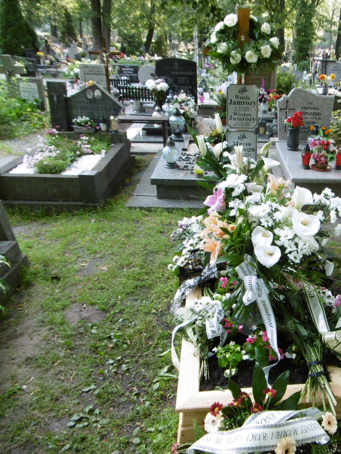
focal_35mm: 33
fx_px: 433
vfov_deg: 55.3
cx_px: 275
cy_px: 229
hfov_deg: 41.1
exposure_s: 1/60
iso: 160
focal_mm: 4.3
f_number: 3.1
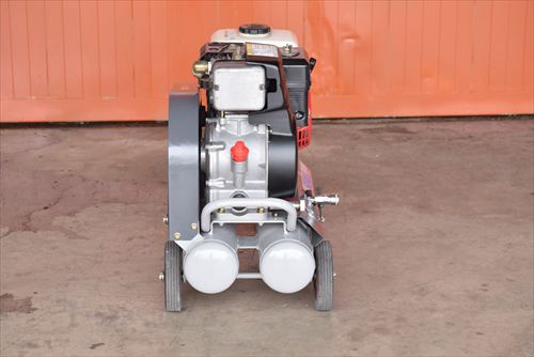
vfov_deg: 12.7
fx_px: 1603
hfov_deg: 18.9
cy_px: 178
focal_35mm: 108
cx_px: 267
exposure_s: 1/500
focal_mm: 72
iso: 1250
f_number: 6.3
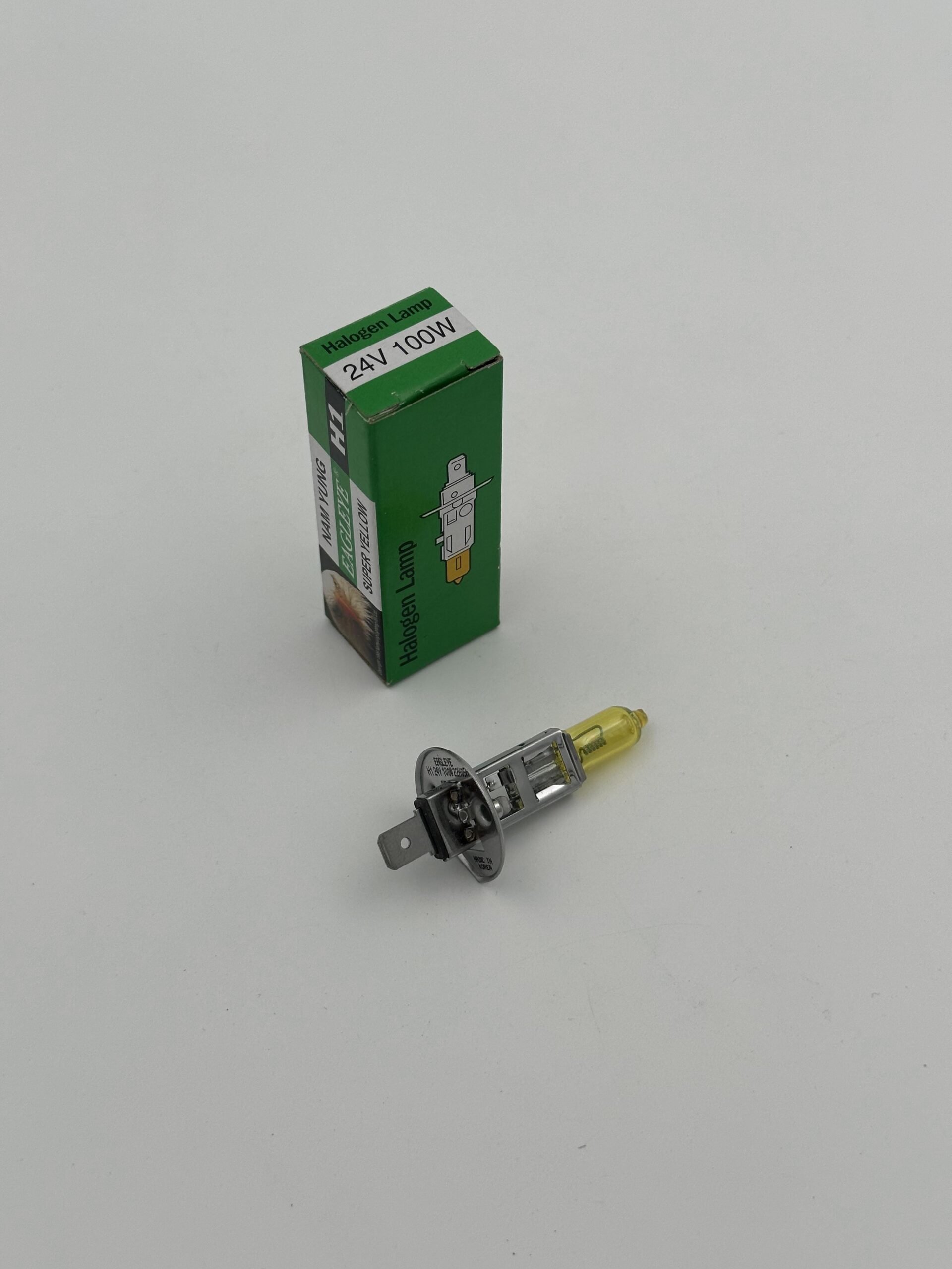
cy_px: 634
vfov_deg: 39.7
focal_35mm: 48
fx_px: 1760
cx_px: 476
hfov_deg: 30.3
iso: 64
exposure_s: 1/1009
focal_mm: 6.86
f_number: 1.78
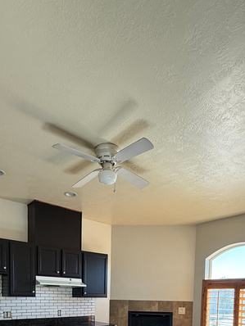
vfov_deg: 53.8
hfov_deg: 51.4
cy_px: 313
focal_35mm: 27
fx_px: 255
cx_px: 117
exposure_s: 1/99
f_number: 2.2
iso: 64
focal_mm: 2.22
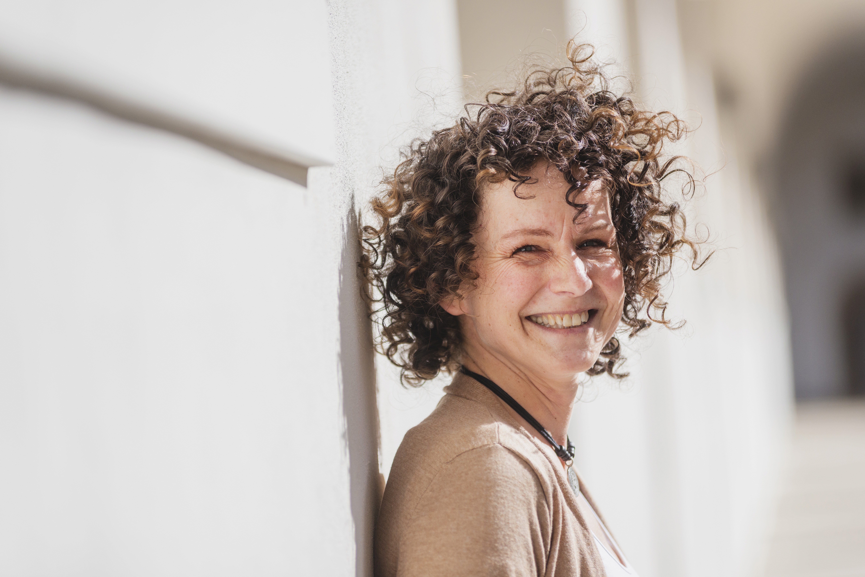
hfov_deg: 11.7
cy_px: 288
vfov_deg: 7.9
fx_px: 4206
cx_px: 432
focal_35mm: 175
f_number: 2.8
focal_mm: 175
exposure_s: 1/5000
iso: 320
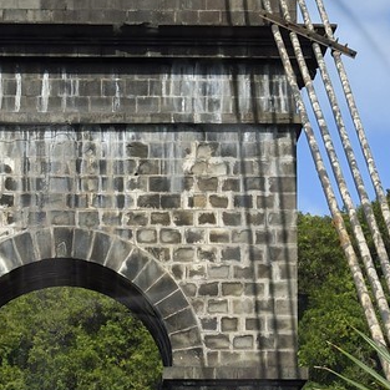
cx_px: -7
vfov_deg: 7.2
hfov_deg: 7.2
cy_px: 313
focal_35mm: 243
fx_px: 3097
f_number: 11
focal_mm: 56
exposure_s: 1/250
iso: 200
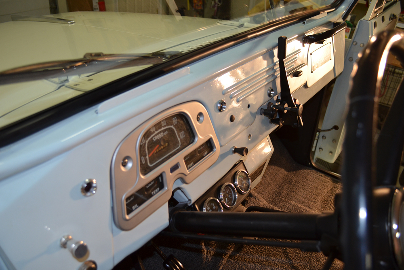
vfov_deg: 43.6
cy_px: 135
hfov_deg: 61.9
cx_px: 202
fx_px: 337
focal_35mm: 30
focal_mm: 20
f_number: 3.8
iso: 400
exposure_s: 1/100
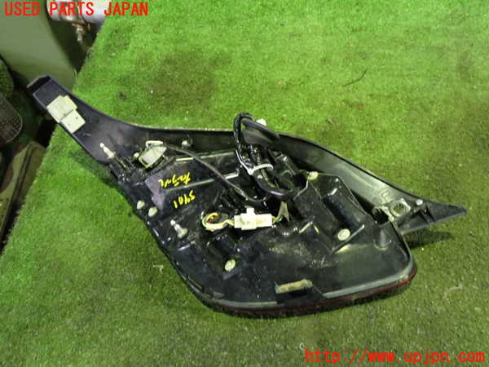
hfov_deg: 60.0
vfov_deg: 46.8
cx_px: 244
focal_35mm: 30
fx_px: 424
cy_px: 184
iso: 800
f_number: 2.3
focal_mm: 5.4
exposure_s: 1/20
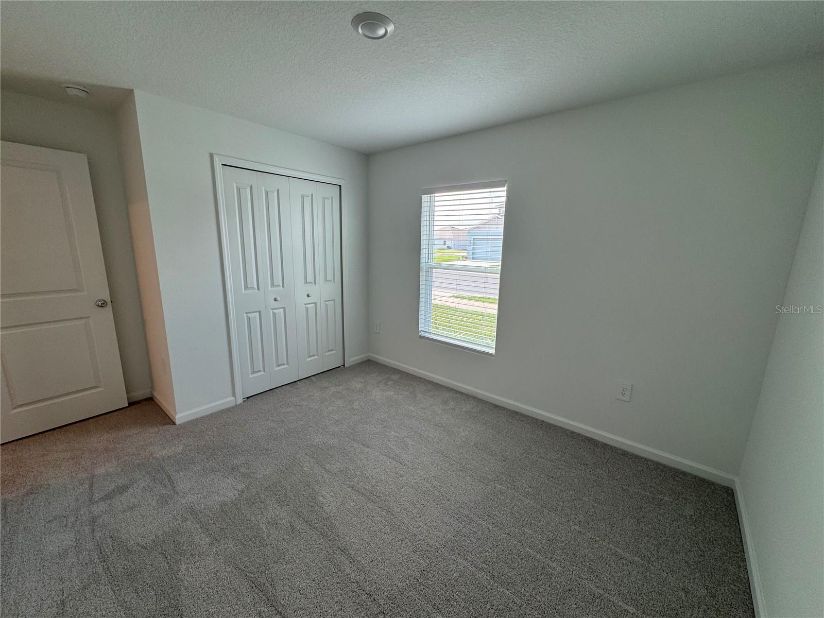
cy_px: 309
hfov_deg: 102.1
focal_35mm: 14
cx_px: 412
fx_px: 333
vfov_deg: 85.7
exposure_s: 1/120
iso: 64
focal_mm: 2.22
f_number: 2.2
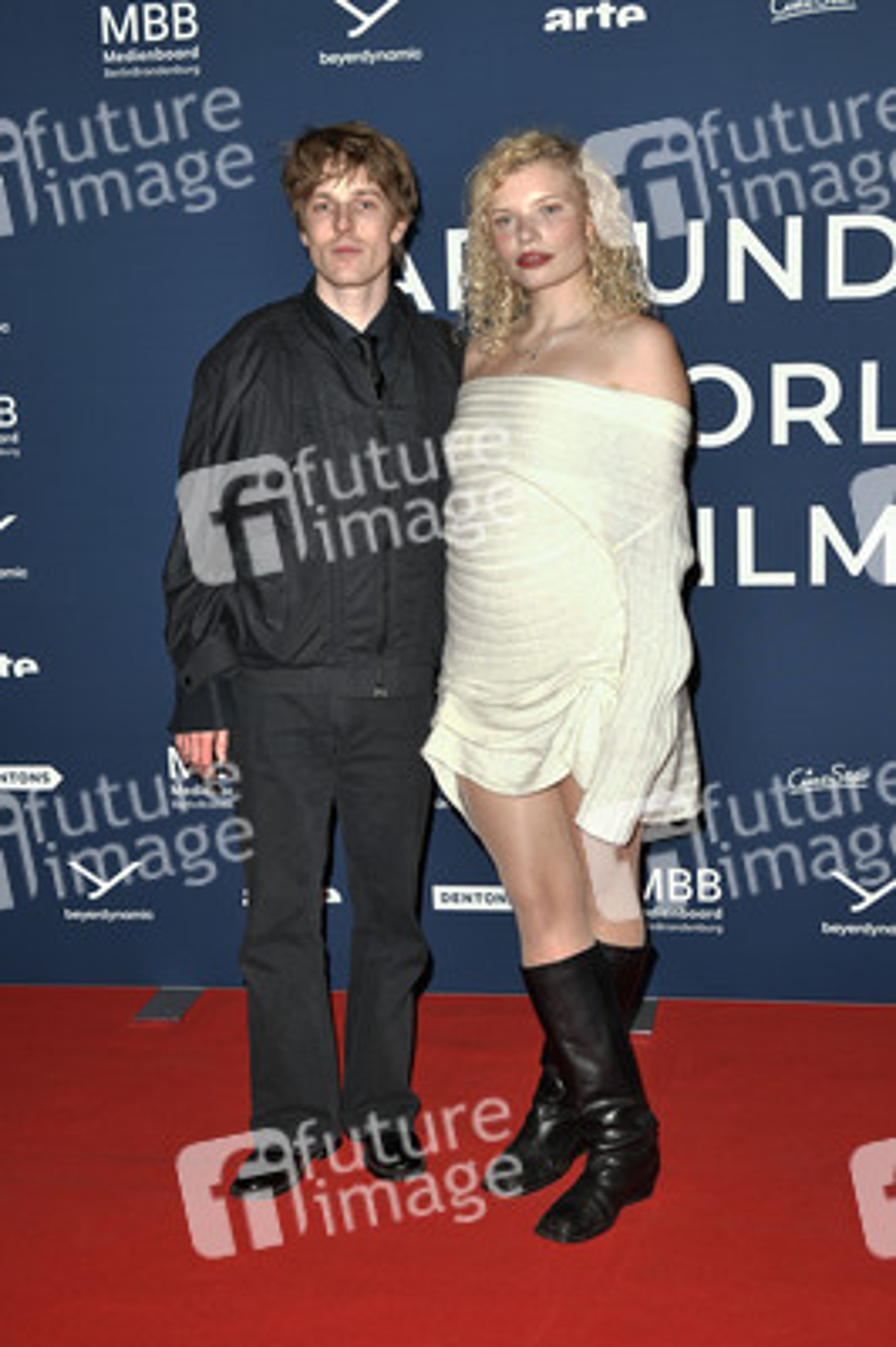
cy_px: 674
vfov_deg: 44.5
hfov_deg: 30.5
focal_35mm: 44
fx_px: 1645
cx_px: 448
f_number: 10
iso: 1600
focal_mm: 44
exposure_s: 1/200
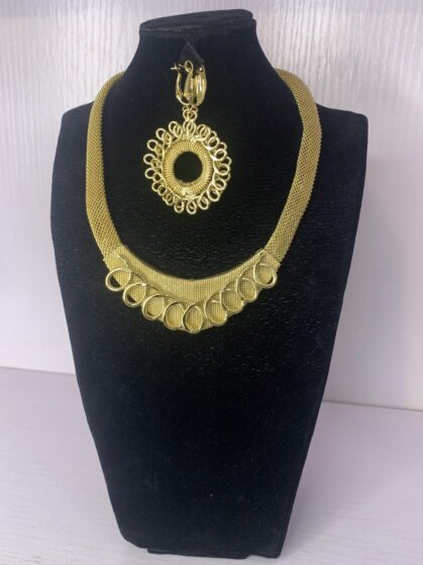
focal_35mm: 31
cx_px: 220
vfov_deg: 58.3
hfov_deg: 45.4
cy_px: 258
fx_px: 505
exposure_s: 1/100
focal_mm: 4.25
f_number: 1.8
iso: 40
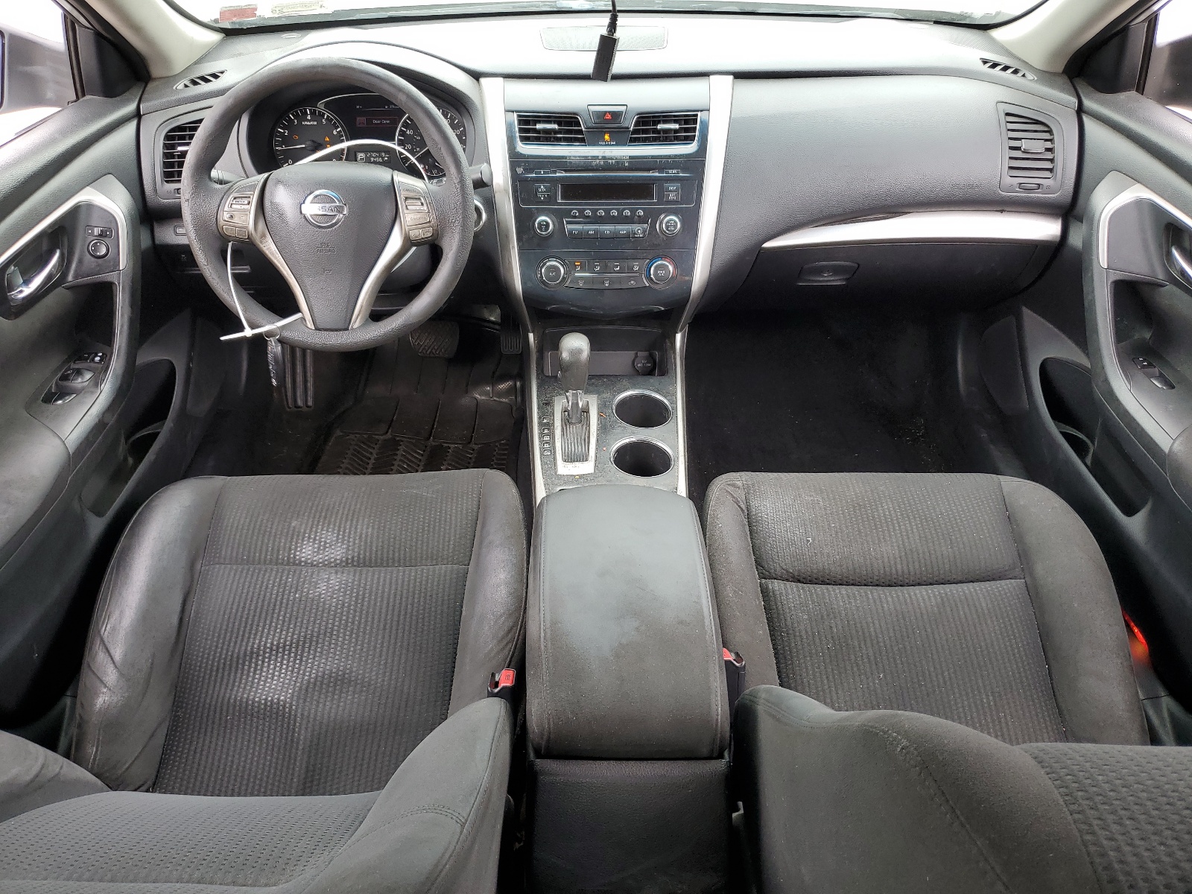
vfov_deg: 53.1
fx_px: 895
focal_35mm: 26
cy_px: 447
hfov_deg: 67.3
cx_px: 596
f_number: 1.5
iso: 50
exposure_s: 1/189
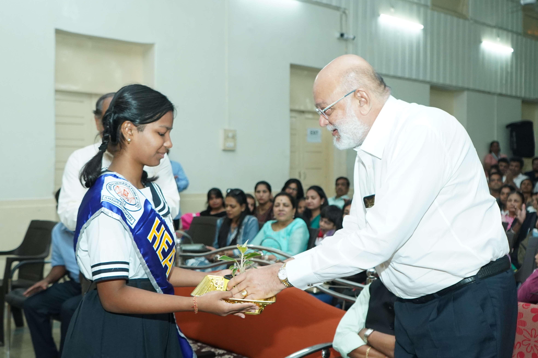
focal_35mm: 42
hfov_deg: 46.4
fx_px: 628
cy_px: 179
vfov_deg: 31.9
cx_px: 269
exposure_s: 1/200
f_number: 3.5
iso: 3200
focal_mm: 28
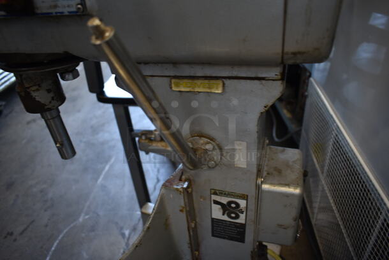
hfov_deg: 67.3
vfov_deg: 48.0
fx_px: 292
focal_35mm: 27
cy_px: 130
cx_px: 194
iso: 200
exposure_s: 1/30
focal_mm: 18
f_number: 3.5
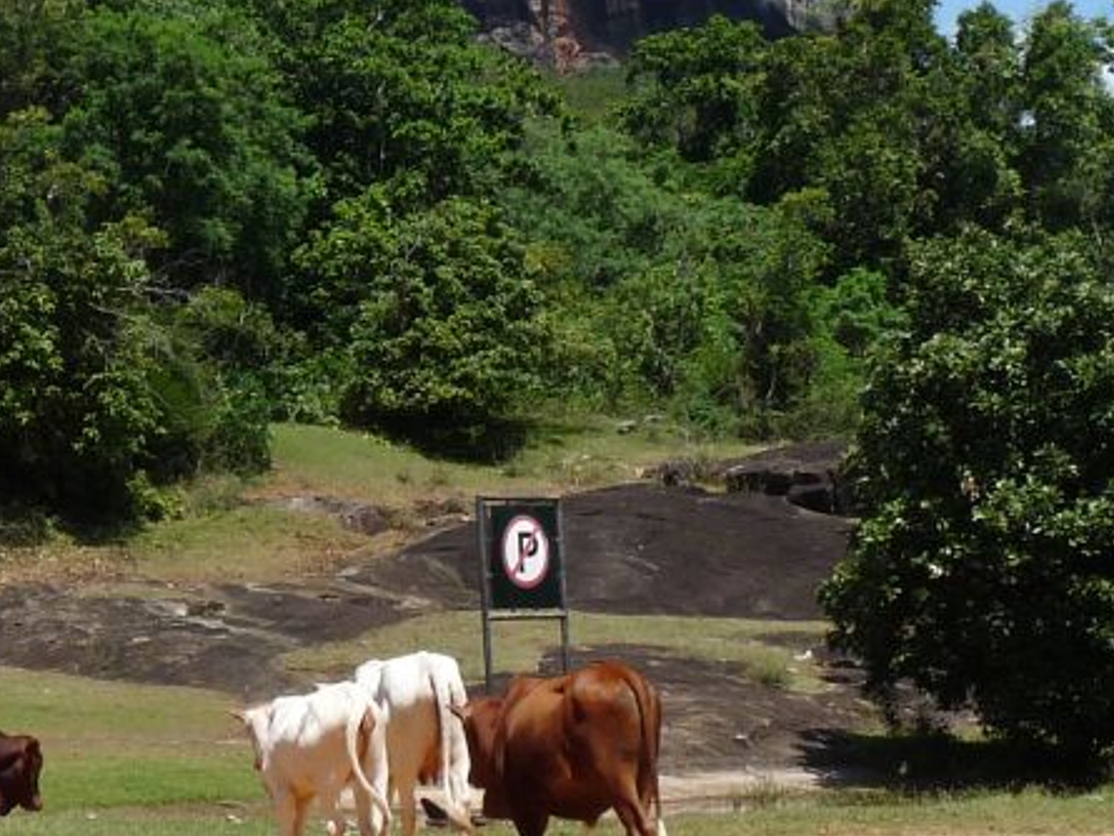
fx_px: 3122
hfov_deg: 20.2
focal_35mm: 97
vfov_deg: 15.3
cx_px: 446
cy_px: 428
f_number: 5.6
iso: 100
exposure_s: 1/400
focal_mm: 5.4
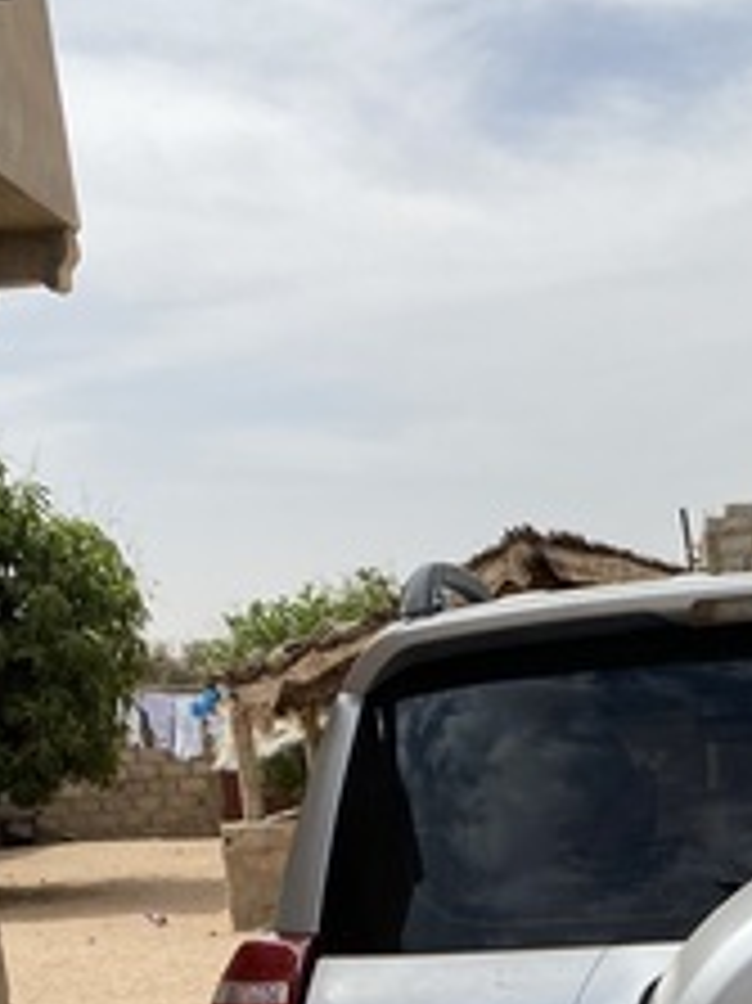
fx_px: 2030
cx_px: 743
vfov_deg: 24.8
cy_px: 1238
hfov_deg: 20.4
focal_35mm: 70
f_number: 1.8
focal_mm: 4.25
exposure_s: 1/3205
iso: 32
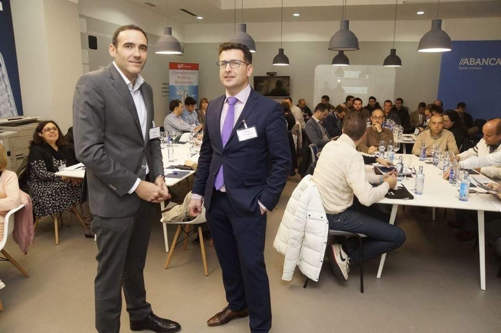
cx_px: 250
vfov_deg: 53.1
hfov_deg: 73.8
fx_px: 334
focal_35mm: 24
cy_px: 166
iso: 1600
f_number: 4.5
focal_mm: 16
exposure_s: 1/60
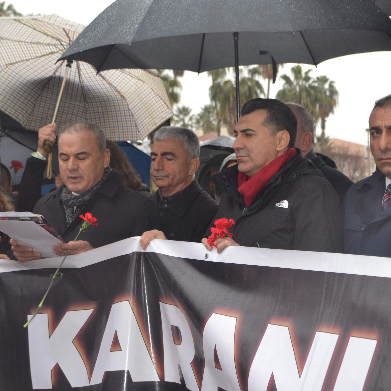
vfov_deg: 23.7
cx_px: 191
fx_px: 933
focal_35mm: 73
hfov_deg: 23.7
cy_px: 195
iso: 180
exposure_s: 1/125
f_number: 5
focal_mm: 38
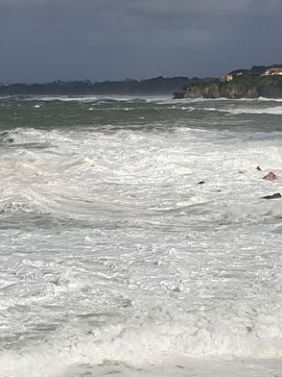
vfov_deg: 36.1
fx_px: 576
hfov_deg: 27.2
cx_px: 202
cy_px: 171
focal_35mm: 53
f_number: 2.4
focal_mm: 4.3
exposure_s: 1/4255
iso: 50
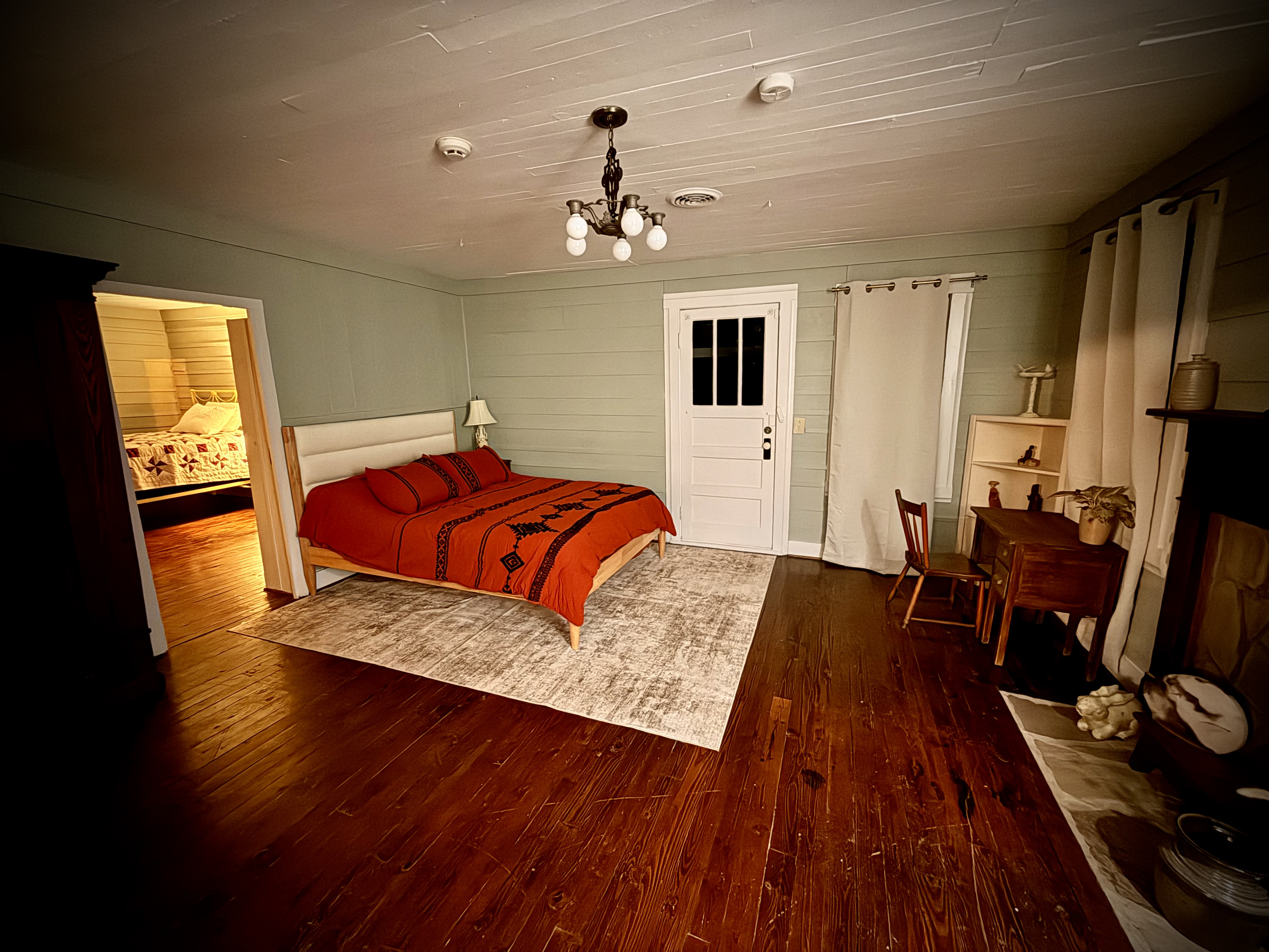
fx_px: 513
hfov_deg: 102.1
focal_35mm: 14
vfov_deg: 85.7
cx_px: 634
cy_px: 476
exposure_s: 1/12
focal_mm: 2.22
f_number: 2.2
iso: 1250
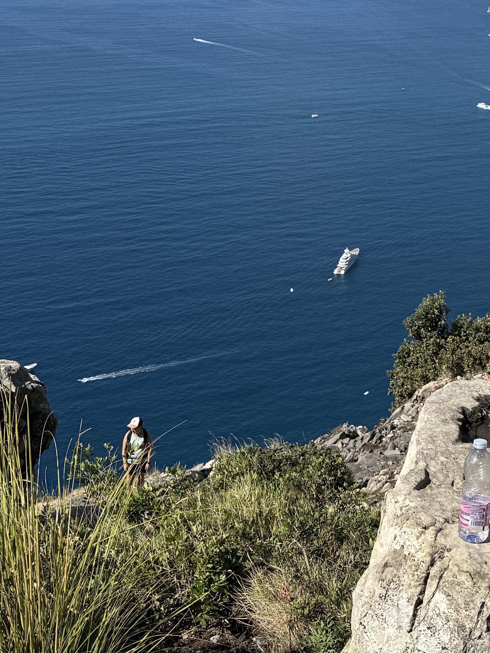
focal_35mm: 67
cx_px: 499
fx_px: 1264
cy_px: 143
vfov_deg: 28.4
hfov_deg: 21.1
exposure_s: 1/5814
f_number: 1.78
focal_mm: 6.86
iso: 80
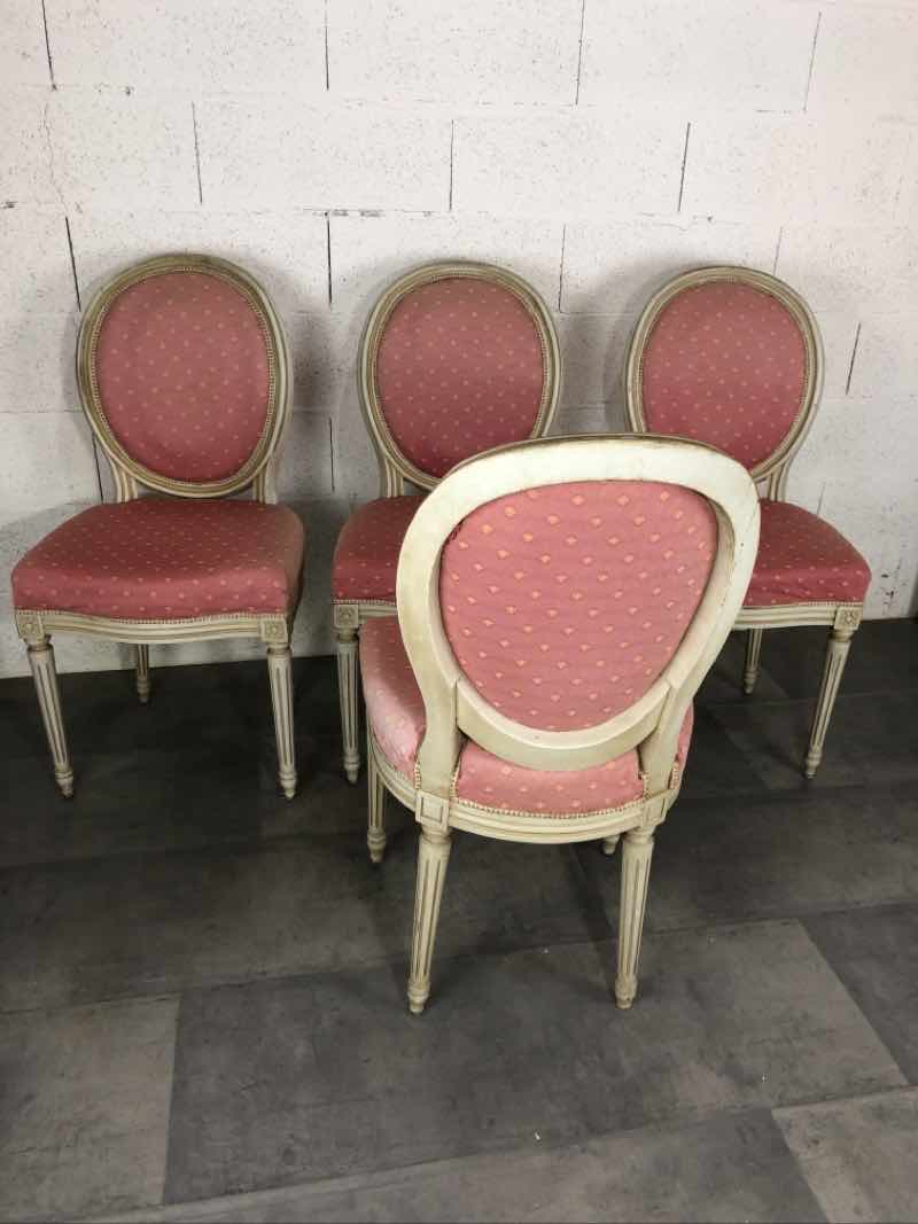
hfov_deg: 49.7
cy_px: 612
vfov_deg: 63.4
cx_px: 459
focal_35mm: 28
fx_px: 990
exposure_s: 1/20
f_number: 1.8
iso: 40
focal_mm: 3.99
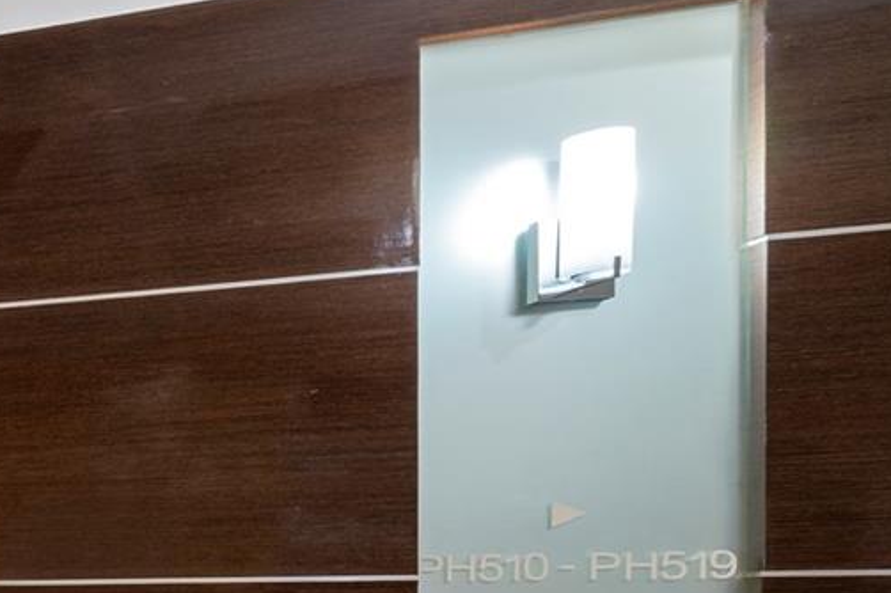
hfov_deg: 19.7
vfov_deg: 25.5
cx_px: -877
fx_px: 1212
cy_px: 649
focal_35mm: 49
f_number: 8
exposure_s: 10
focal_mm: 12
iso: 100
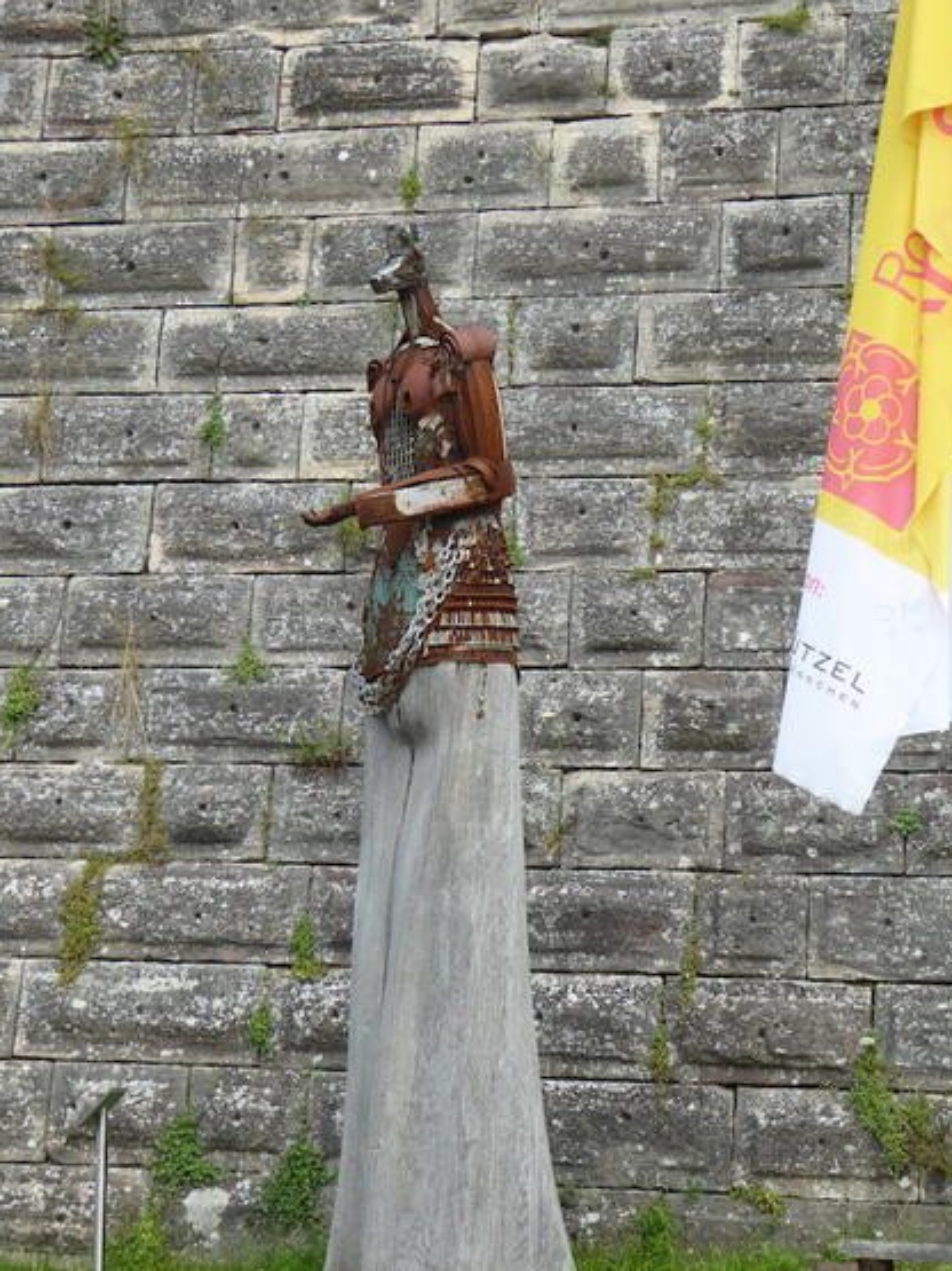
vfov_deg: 26.0
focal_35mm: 75
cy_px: 712
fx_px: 2751
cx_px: 506
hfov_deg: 19.6
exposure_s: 1/250
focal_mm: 10.9
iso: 100
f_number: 4.3
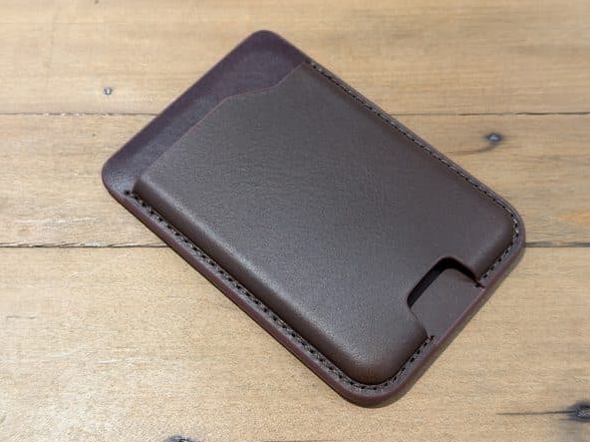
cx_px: 298
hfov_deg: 38.9
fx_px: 835
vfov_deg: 29.7
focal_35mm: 49
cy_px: 225
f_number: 1.78
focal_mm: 6.76
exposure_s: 1/40
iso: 320
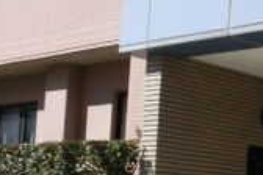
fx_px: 679
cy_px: 189
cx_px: 438
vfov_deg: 14.4
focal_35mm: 93
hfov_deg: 18.4
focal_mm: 4.4
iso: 80
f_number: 8
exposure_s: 1/200
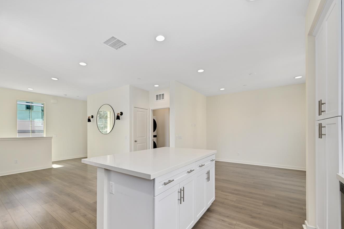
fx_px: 153
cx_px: 149
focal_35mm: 16
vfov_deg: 73.4
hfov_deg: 96.2
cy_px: 130
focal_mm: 14
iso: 320
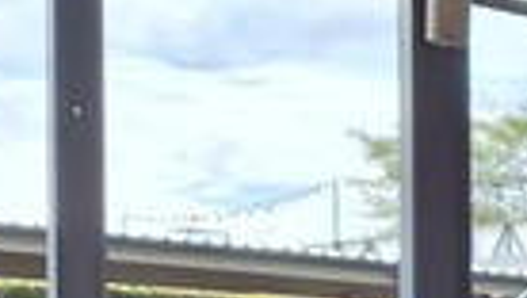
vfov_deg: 6.3
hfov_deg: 9.2
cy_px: 692
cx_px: 1592
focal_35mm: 186
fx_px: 2602
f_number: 1.8
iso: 25
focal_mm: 5.4
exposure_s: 1/722
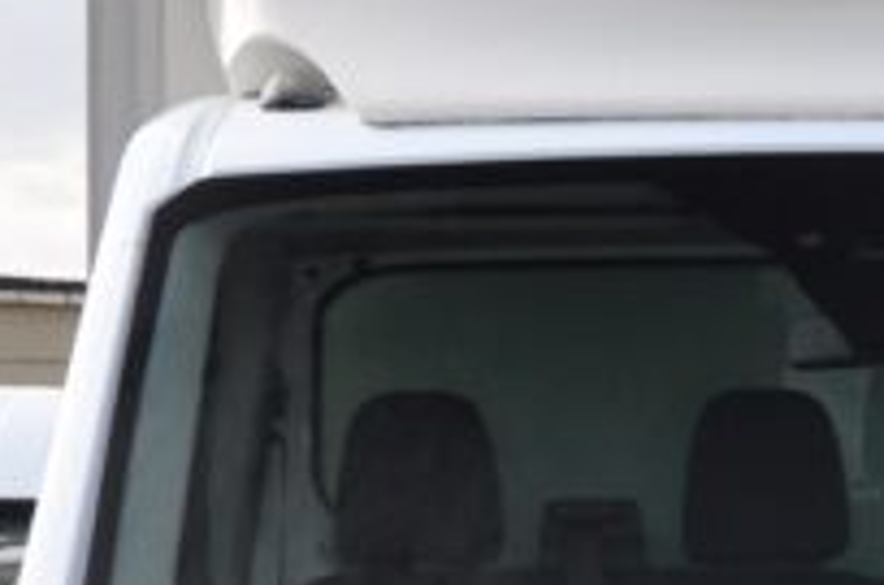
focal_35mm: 196
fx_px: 4802
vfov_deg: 6.9
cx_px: 880
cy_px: 732
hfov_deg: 10.4
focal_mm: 26
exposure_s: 1/250
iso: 400
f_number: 8
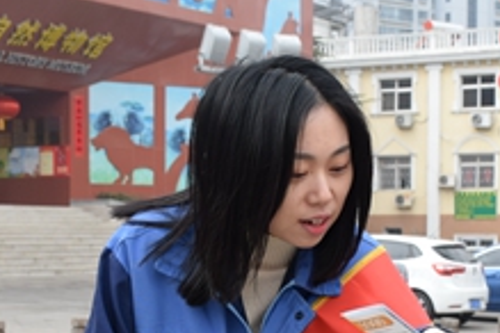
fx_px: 1486
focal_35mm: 107
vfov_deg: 12.7
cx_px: 276
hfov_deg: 19.1
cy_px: 274
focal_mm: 26
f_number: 8
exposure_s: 1/250
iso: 280
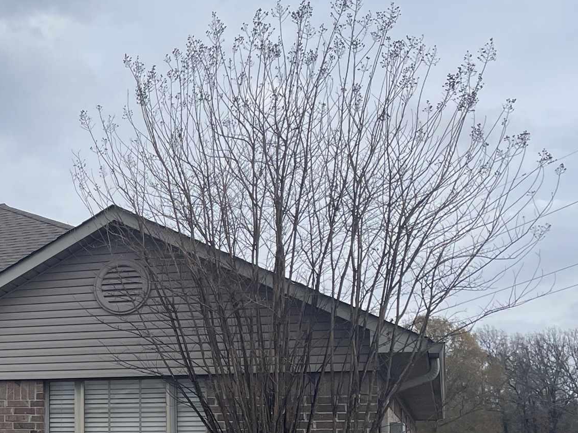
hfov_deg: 25.0
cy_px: 398
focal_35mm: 71
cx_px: -92
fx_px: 1186
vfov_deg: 20.3
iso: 32
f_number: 1.6
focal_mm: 4.2
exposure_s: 1/3040
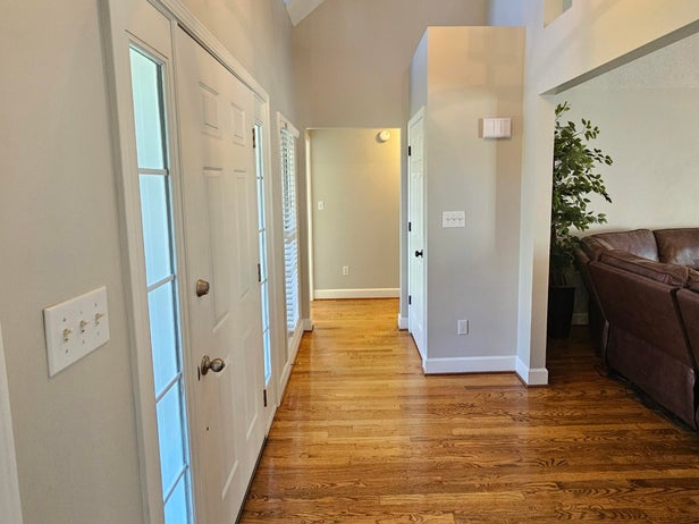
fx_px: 363
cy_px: 220
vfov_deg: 71.1
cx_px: 367
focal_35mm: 18
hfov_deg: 87.7
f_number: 2.2
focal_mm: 2.2
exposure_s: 1/60
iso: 400
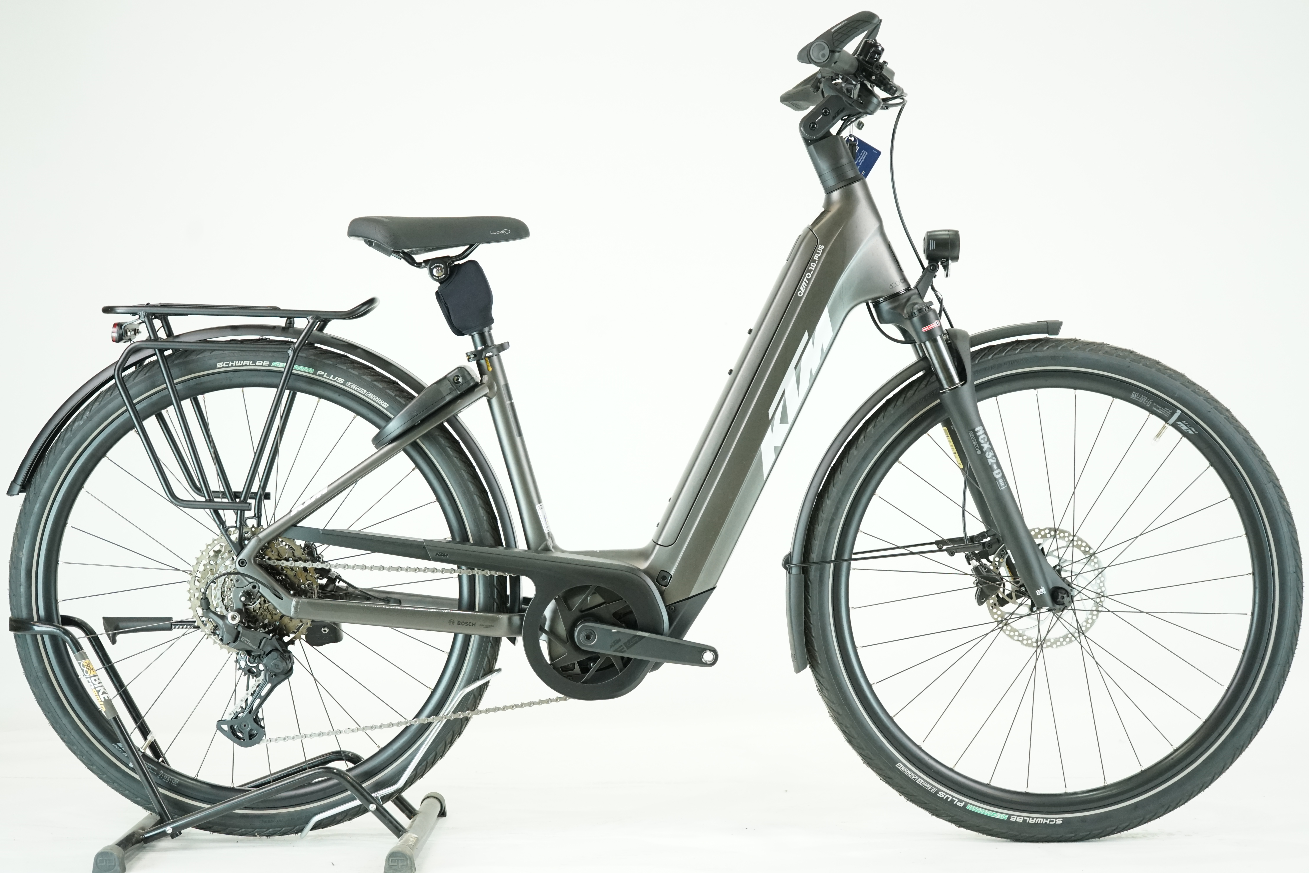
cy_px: 436
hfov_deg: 35.6
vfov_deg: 24.2
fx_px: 2036
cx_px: 654
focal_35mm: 56
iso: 2500
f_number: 5
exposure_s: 1/200
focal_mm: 56
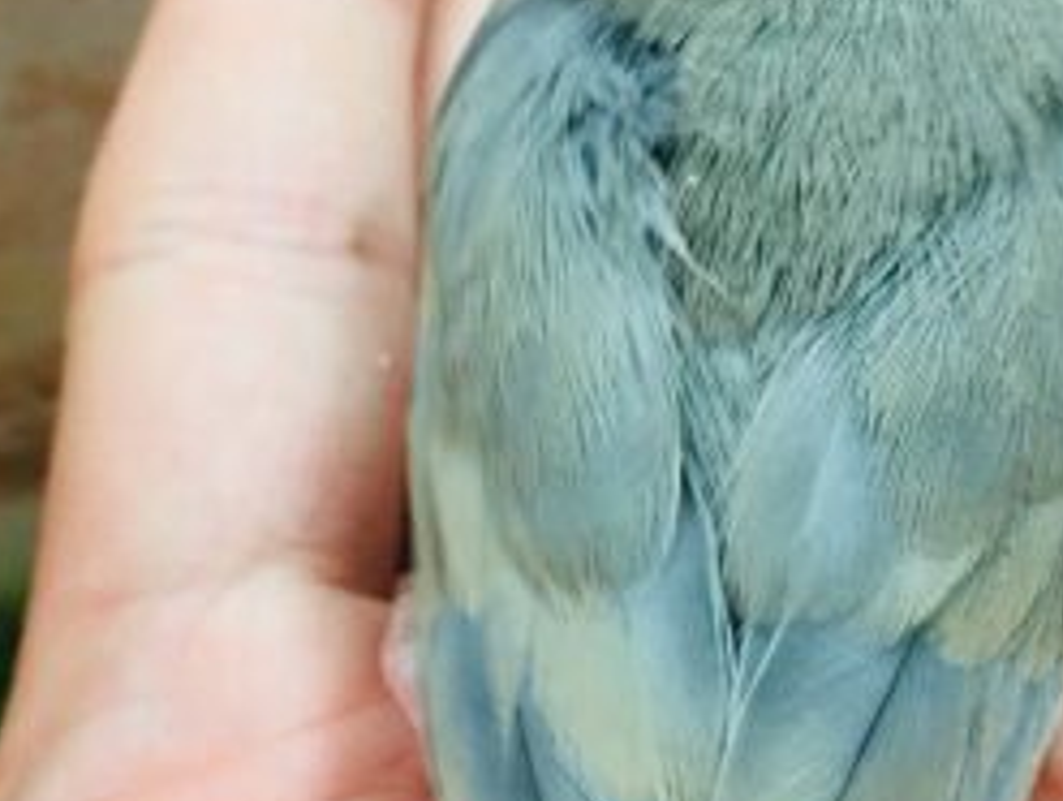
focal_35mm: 75
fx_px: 2306
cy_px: 383
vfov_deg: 19.7
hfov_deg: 25.9
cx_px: 620
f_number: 2.2
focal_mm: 4.15
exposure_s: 1/30
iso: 80
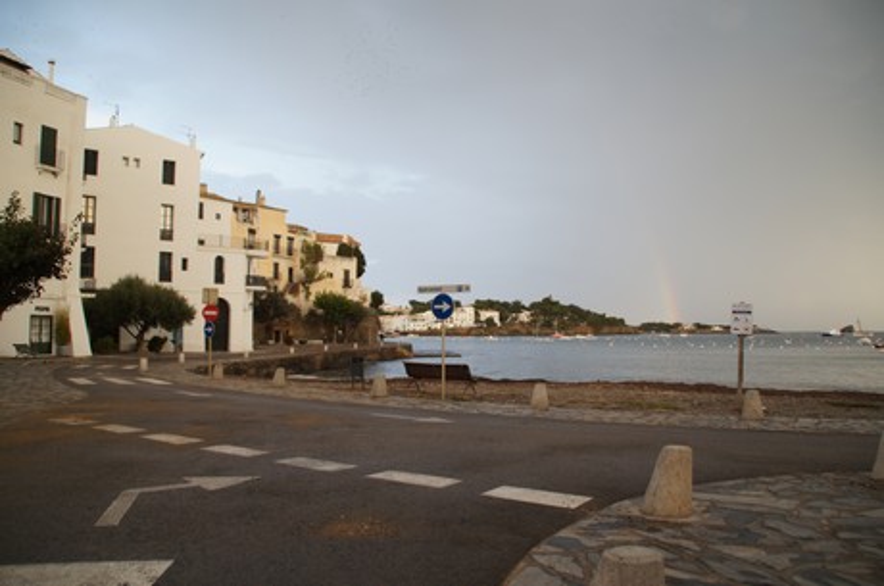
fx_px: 662
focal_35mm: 27
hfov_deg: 67.5
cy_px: 293
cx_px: 442
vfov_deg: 47.8
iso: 100
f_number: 4.5
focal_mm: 18
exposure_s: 1/60
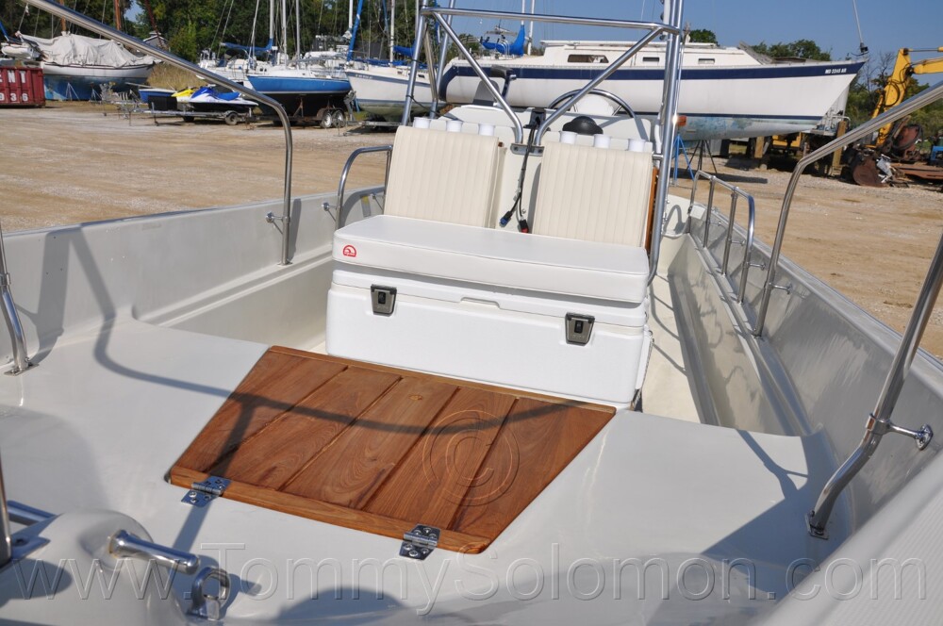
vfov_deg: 47.8
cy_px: 313
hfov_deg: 67.4
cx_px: 472
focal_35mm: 27
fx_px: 706
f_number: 11
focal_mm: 18
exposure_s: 1/500
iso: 200
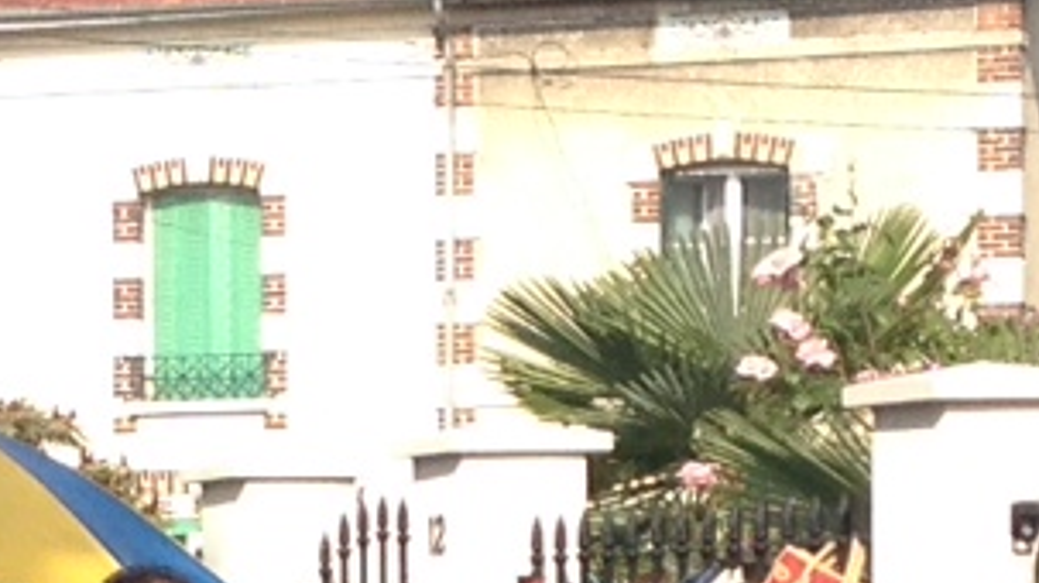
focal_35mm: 258
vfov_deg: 4.6
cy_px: 1087
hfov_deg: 8.3
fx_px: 7104
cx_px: -230
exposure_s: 1/849
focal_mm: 4.28
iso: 50
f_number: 2.4
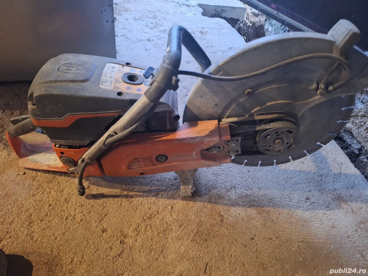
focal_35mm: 23
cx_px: 184
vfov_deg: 58.9
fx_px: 245
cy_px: 138
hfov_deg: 73.9
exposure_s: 1/17
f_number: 1.8
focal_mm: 5.54
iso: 1250
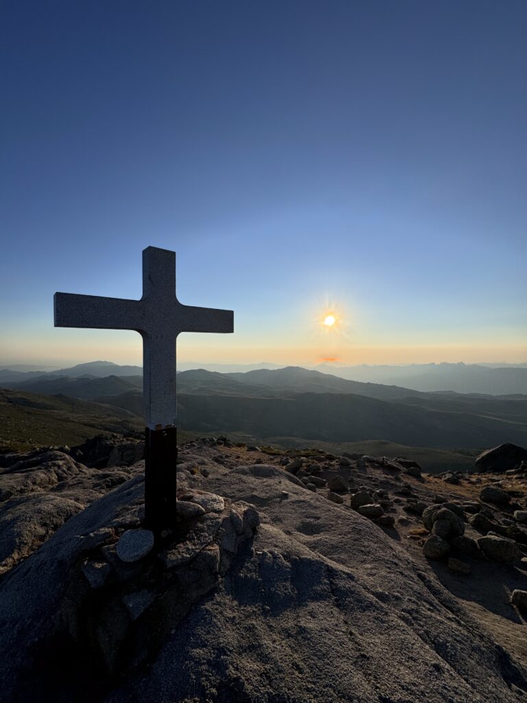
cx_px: 264
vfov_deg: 102.1
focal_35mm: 14
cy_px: 352
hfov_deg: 85.7
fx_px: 284
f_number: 2.2
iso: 50
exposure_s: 1/3390
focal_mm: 2.22
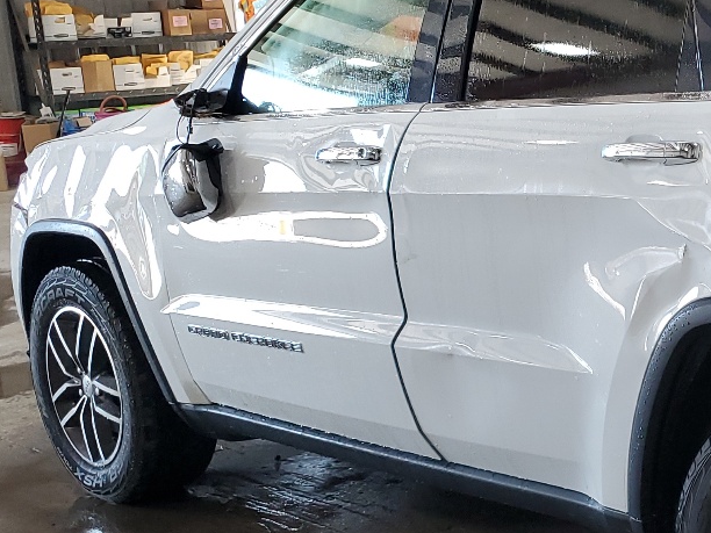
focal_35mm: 68
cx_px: 832
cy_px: 297
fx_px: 1397
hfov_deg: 25.8
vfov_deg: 21.6
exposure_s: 1/120
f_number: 1.5
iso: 82
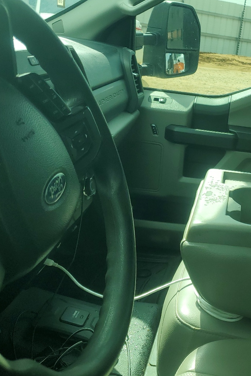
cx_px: 237
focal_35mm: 42
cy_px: 177
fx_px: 439
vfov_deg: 46.4
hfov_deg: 30.2
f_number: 1.5
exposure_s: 1/192
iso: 50
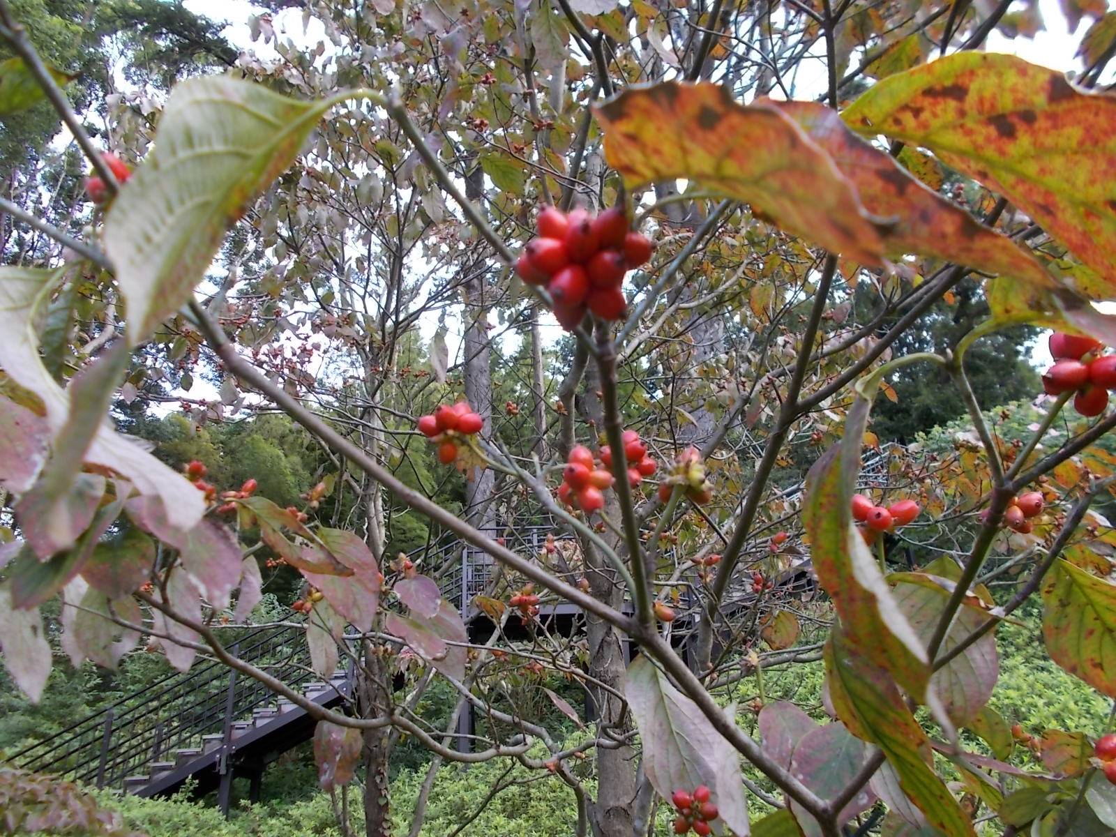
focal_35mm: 26
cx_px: 558
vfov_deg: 53.1
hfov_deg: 67.3
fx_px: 838
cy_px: 418
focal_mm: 4.6
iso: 80
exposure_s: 1/100
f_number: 3.2
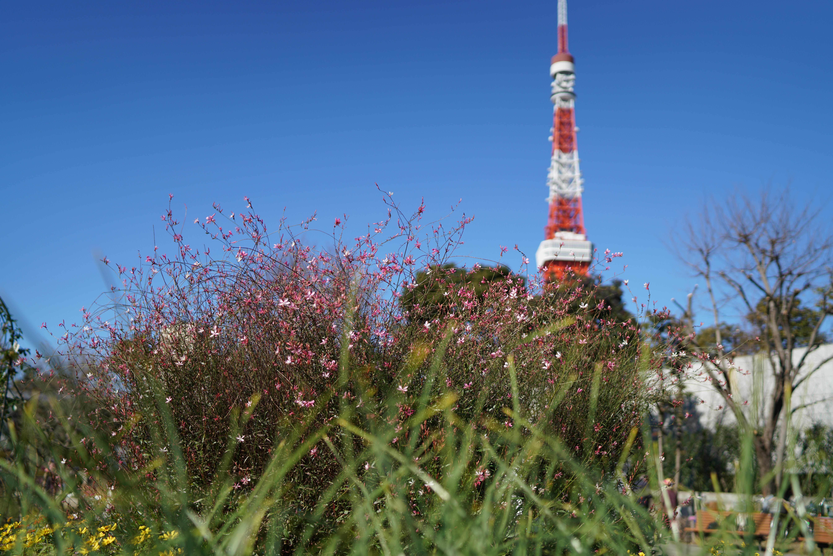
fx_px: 810
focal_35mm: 35
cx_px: 416
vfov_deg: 37.9
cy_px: 278
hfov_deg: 54.4
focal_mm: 35
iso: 100
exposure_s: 1/3200
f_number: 2
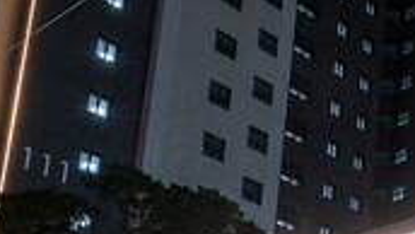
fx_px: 824
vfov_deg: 15.3
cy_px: 320
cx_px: 519
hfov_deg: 25.0
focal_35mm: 75
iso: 100
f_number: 16
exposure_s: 4
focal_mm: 20.5
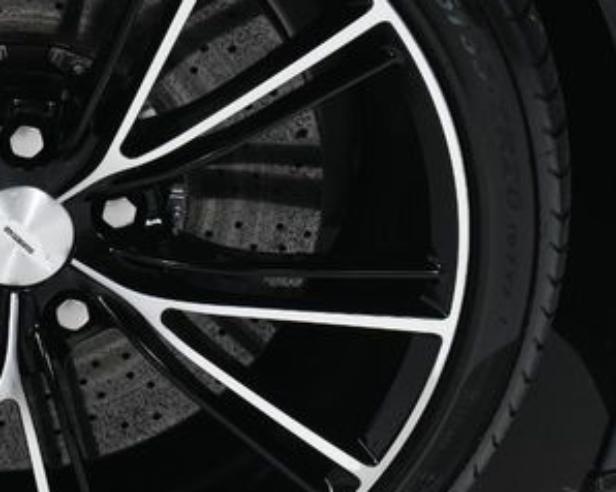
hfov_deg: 9.9
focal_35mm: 194
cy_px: 239
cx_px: 27
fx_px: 3535
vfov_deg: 8.0
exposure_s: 1/160
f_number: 9
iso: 100
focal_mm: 48
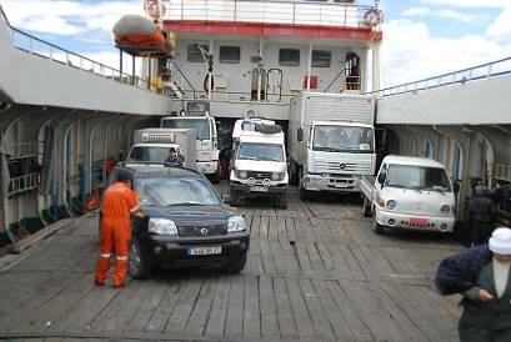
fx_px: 597
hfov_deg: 46.3
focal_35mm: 42
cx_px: 256
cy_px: 171
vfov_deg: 32.0
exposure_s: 1/160
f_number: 7.1
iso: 200
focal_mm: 28
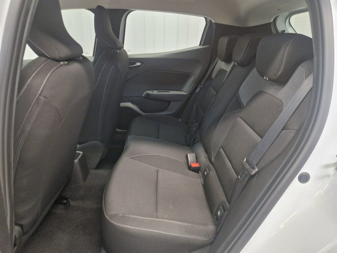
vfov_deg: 58.9
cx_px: 168
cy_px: 126
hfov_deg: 73.9
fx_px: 224
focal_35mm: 23
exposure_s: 1/100
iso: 1000
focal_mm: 5.4
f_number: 1.8
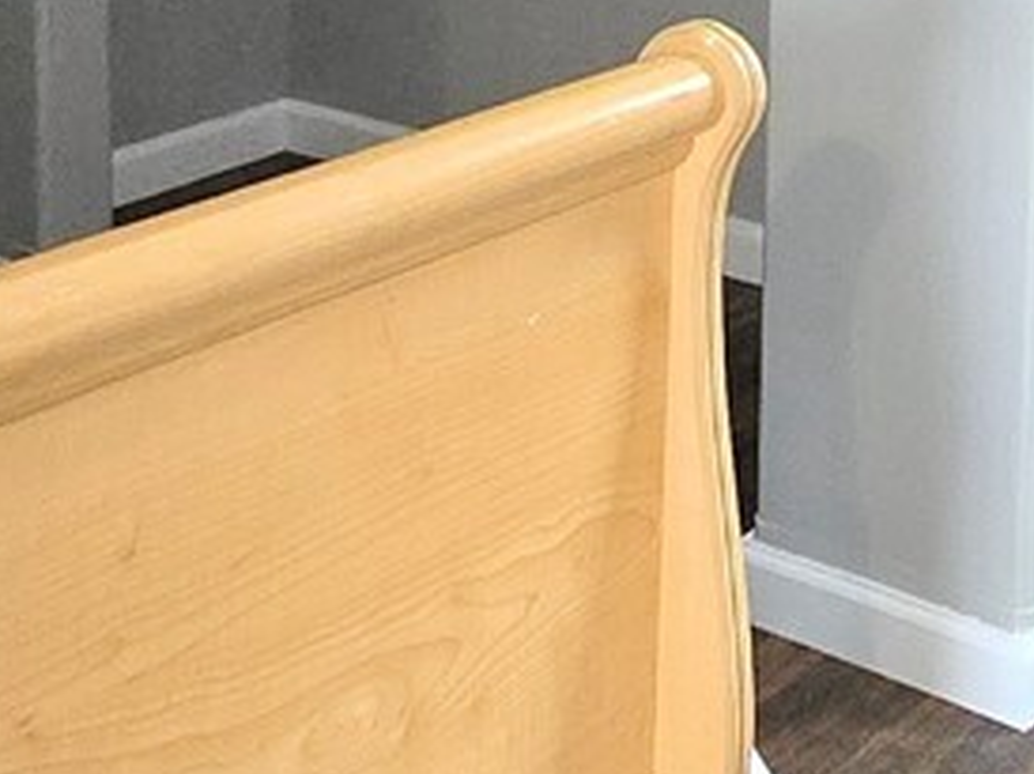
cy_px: -381
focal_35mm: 76
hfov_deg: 25.1
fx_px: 2268
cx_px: 887
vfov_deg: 17.4
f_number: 2.2
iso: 1250
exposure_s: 1/60
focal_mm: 2.2
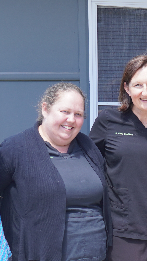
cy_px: 182
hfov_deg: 9.4
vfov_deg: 17.4
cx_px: 258
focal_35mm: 123
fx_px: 852
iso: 100
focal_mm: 26
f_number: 4
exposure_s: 1/160
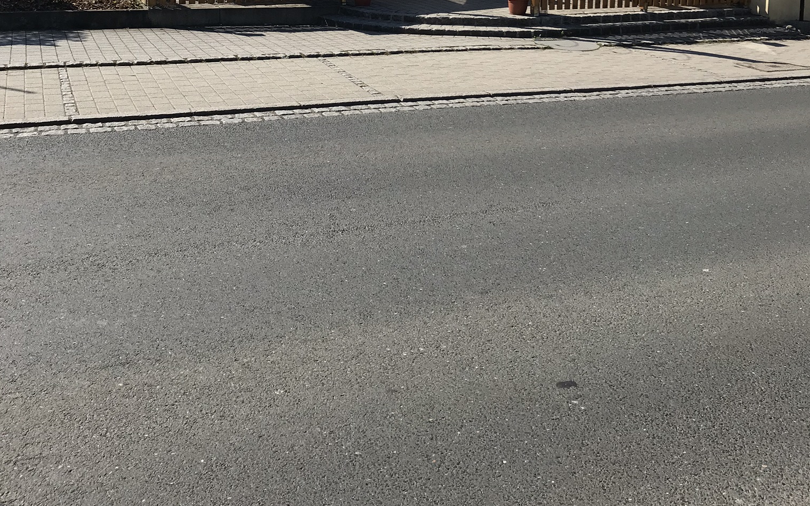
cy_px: 9
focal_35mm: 40
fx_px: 883
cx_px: 406
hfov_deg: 49.3
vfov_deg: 30.0
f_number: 1.8
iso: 20
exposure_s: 1/2660
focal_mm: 3.99
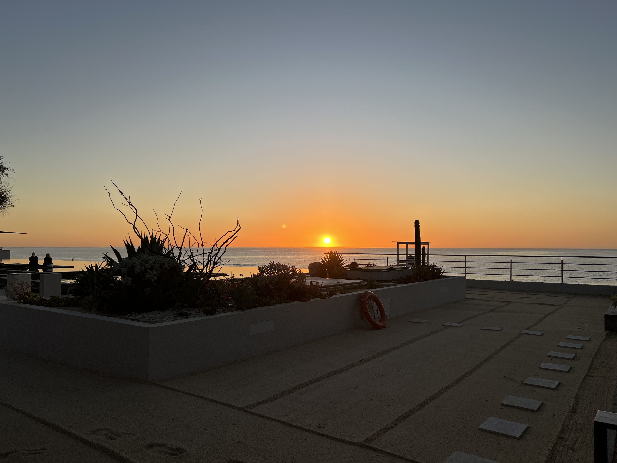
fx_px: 463
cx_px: 308
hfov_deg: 67.3
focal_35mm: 26
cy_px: 232
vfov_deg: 53.1
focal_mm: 5.7
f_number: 1.5
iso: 50
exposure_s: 1/2762
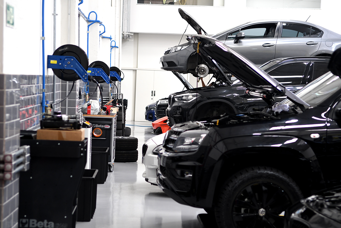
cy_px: 114
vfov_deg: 16.6
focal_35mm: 82
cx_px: 170
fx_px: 781
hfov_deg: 24.6
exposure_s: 1/200
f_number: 2.8
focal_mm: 55
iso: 720
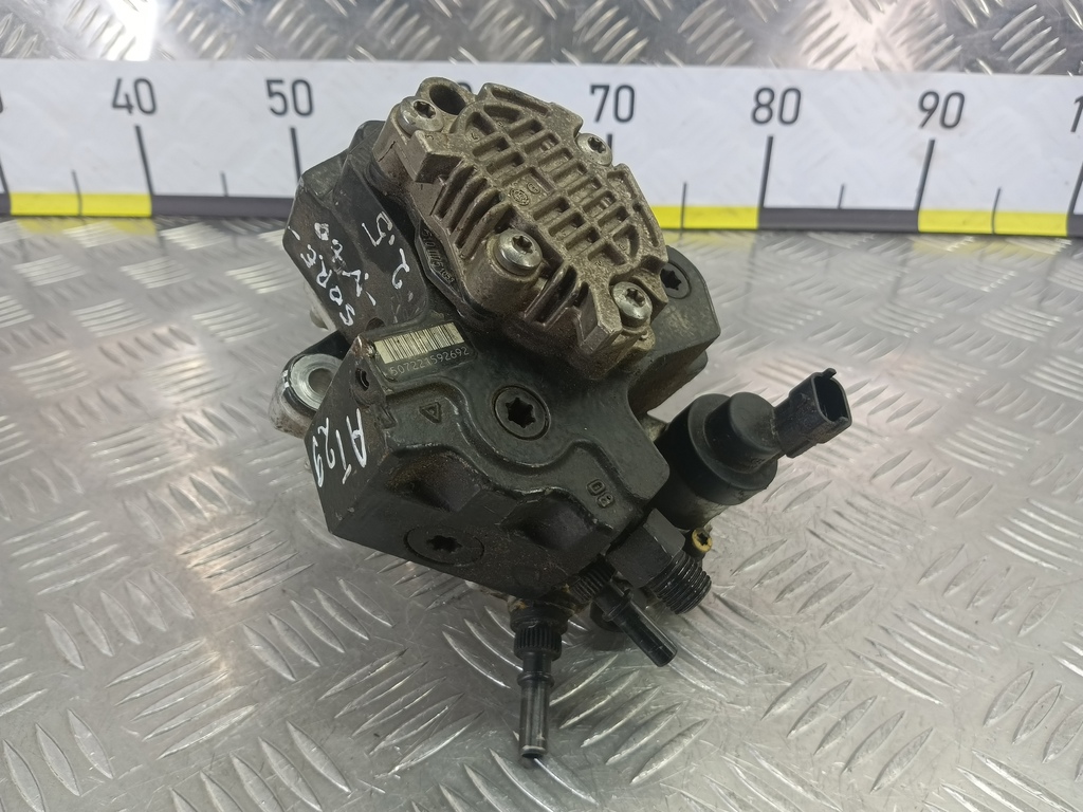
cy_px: 406
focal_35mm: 27
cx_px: 542
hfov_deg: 65.3
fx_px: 845
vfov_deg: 51.4
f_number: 1.6
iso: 145
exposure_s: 1/50
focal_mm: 4.11
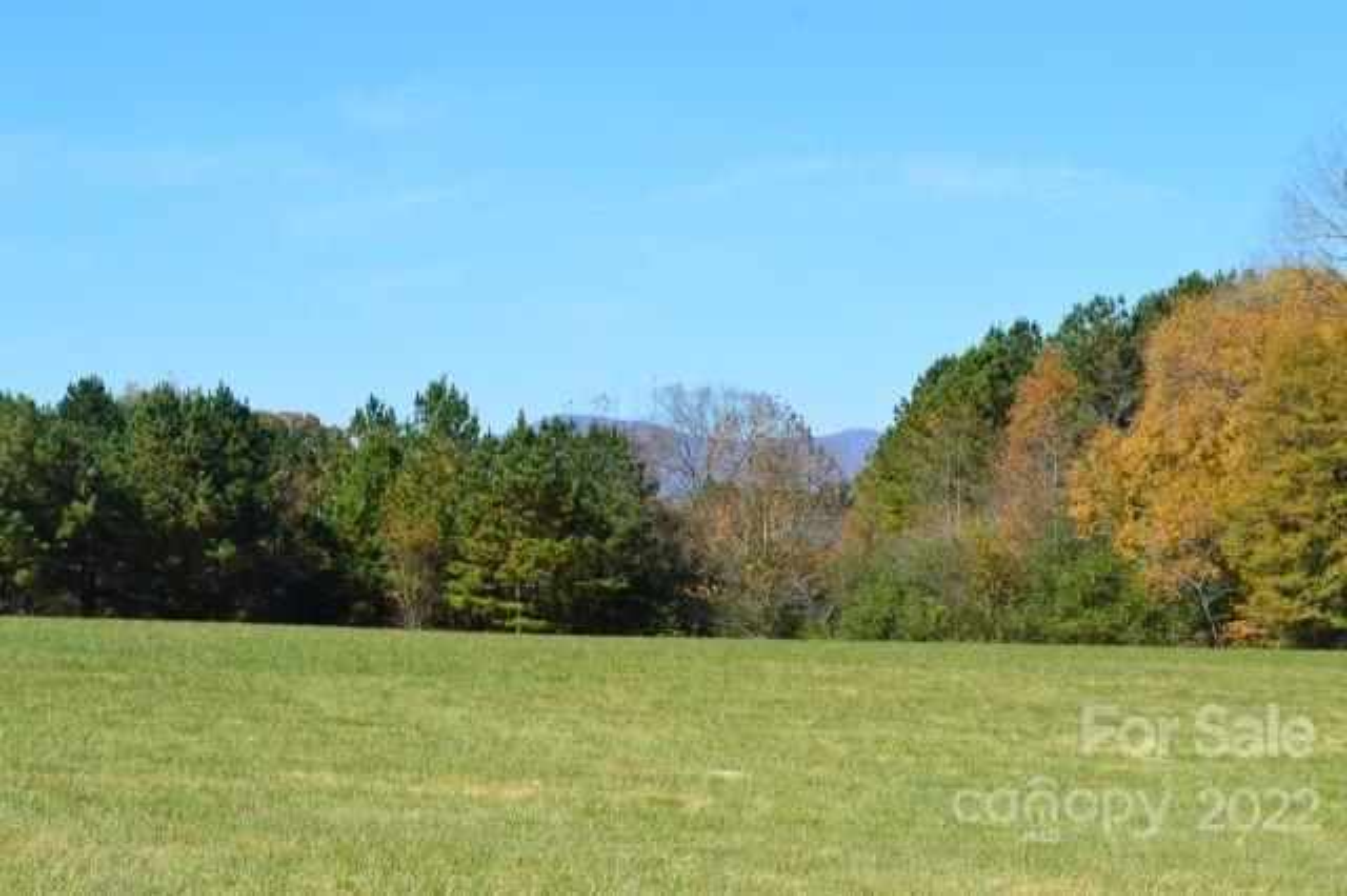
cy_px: 448
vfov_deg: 16.5
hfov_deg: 24.6
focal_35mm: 82
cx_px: 674
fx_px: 3085
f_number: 11
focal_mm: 55
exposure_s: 1/400
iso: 400
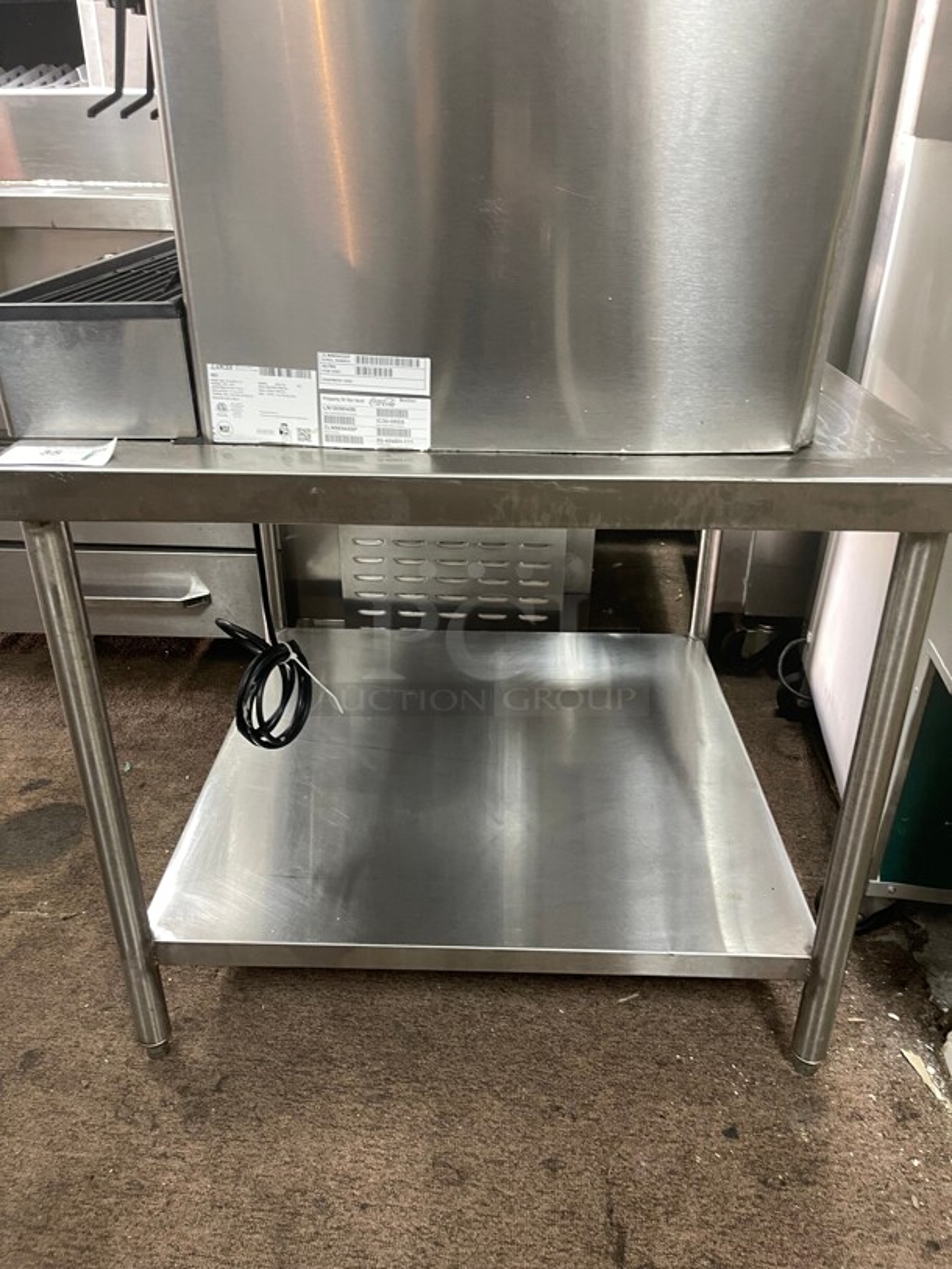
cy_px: 634
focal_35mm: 26
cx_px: 476
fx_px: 953
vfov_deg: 67.3
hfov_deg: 53.1
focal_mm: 5.1
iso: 400
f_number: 1.6
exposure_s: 1/60
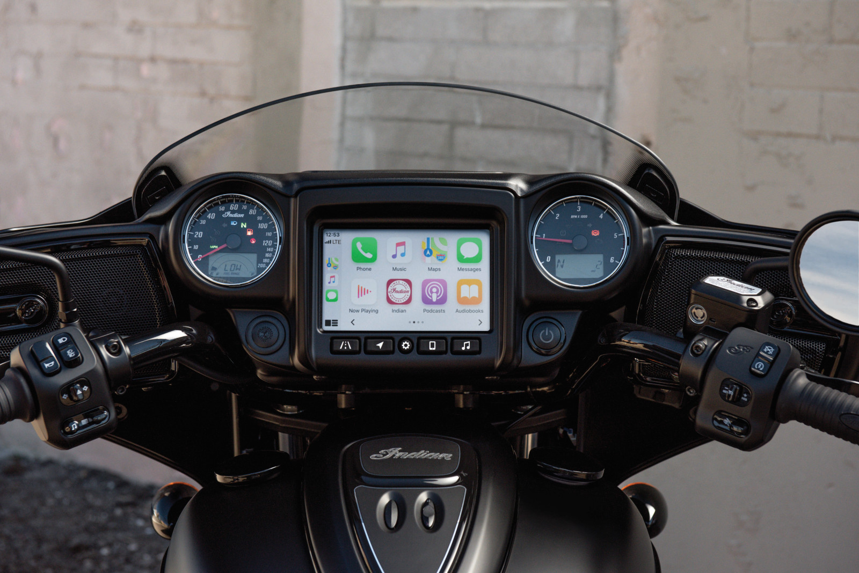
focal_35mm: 66
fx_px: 1575
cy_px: 286
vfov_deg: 20.6
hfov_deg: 30.5
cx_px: 430
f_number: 7.1
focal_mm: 66
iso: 500
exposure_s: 1/250
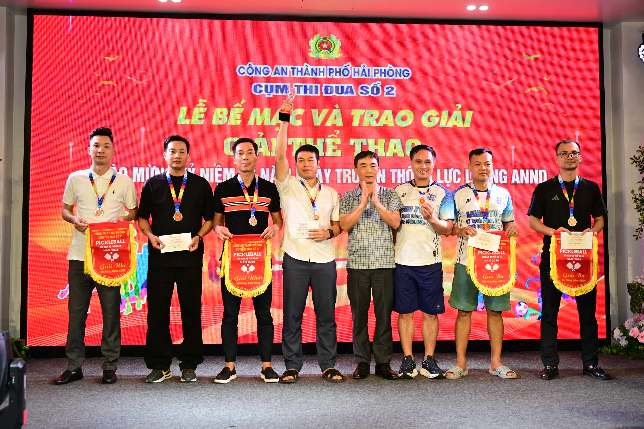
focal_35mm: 38
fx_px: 680
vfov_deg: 35.1
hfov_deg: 50.7
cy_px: 214
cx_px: 322
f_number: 4
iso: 500
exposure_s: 1/160
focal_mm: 38
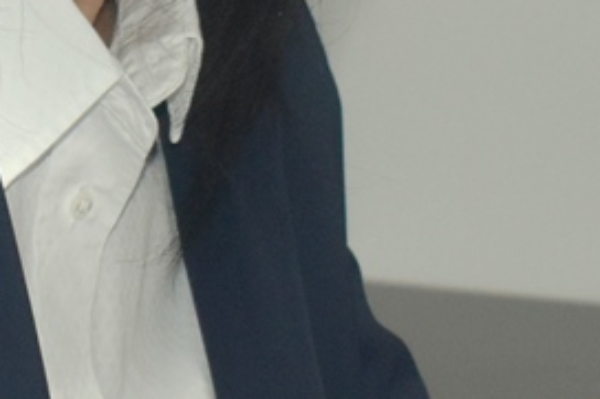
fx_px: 4094
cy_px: 2
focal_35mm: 246
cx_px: 137
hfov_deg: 8.4
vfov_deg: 5.6
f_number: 4.2
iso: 1400
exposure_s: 1/125
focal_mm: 29
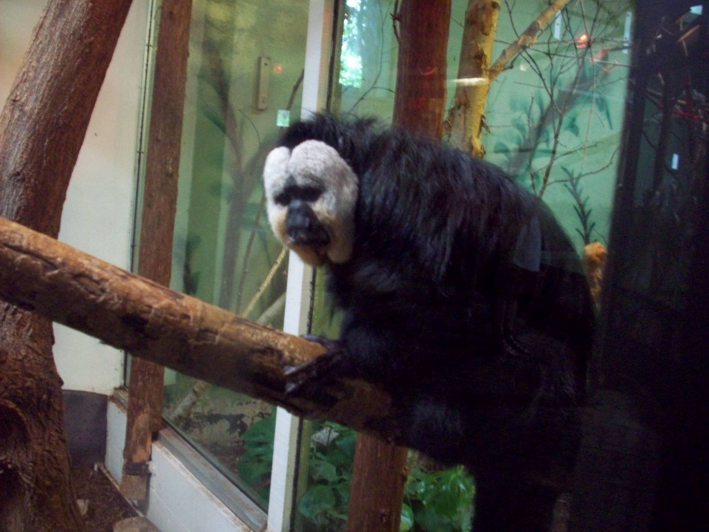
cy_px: 266
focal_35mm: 37
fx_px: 758
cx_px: 354
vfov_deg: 38.7
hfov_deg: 50.1
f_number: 2.8
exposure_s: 1/8
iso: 200
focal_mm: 6.2
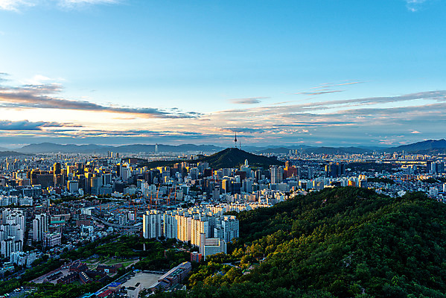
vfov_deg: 37.9
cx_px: 223
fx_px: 434
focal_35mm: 35
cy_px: 149
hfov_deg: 54.4
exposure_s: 1/80
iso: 200
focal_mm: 35
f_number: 9
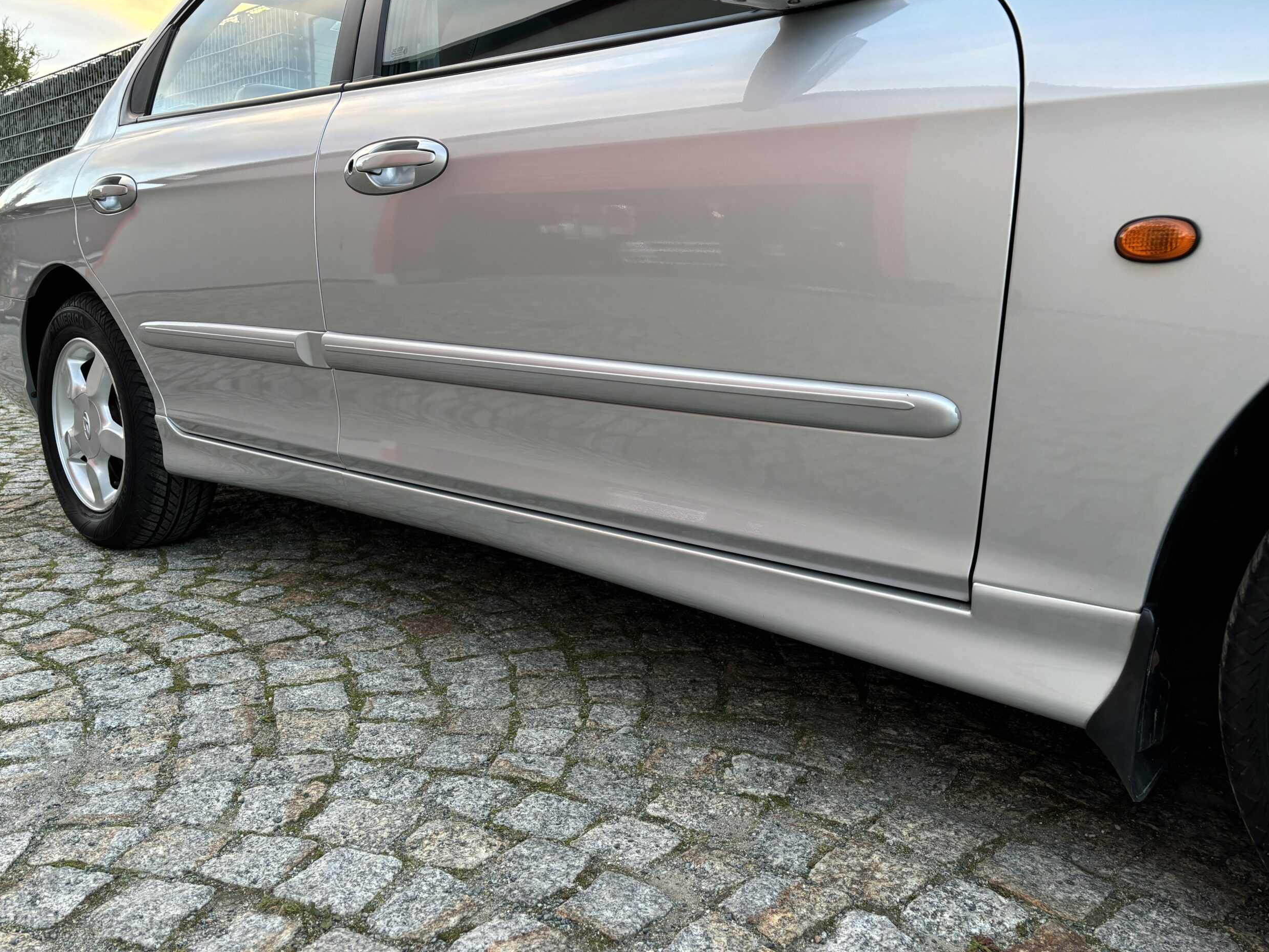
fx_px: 990
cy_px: 491
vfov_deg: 51.3
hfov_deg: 65.3
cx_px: 624
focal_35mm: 27
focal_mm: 5.96
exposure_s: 1/121
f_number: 1.6
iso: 80
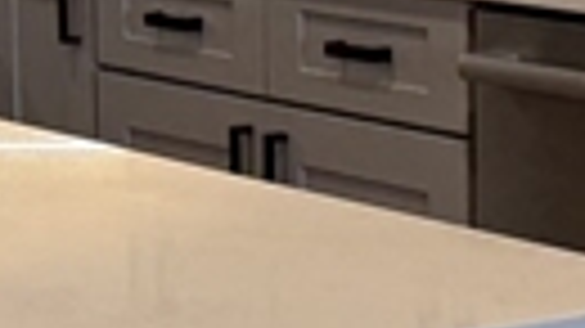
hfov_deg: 10.2
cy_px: 85
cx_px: -202
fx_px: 3194
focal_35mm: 206
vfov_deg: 5.9
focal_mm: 6.76
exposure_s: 1/120
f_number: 1.78
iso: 160
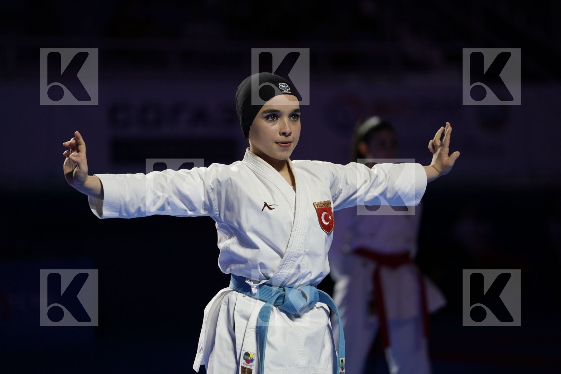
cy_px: 187
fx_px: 3116
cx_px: 280
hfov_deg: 10.3
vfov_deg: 6.9
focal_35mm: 200
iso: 500
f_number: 2.8
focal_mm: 200
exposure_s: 1/500
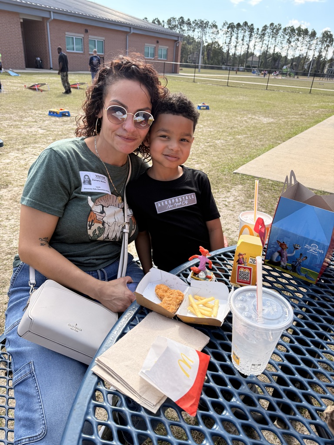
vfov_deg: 71.6
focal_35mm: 24
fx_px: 309
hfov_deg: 56.8
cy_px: 222
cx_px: 167
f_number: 1.78
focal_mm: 6.76
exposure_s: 1/2169
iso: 100
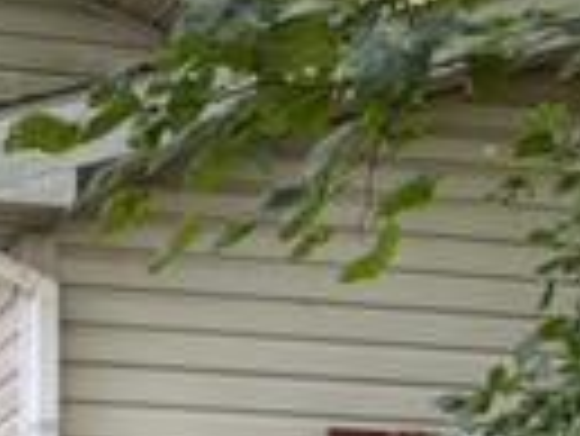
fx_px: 2163
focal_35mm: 129
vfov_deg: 11.2
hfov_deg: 14.6
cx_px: -175
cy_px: 607
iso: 64
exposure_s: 1/122
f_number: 1.8
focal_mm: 4.25
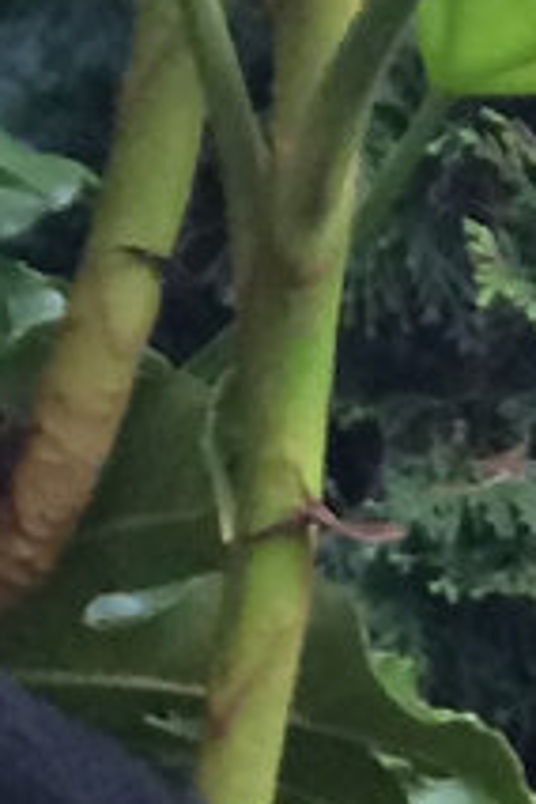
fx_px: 5069
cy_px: 2337
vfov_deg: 7.9
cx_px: 857
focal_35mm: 227
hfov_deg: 6.0
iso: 50
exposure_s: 1/30
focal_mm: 4.15
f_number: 2.2
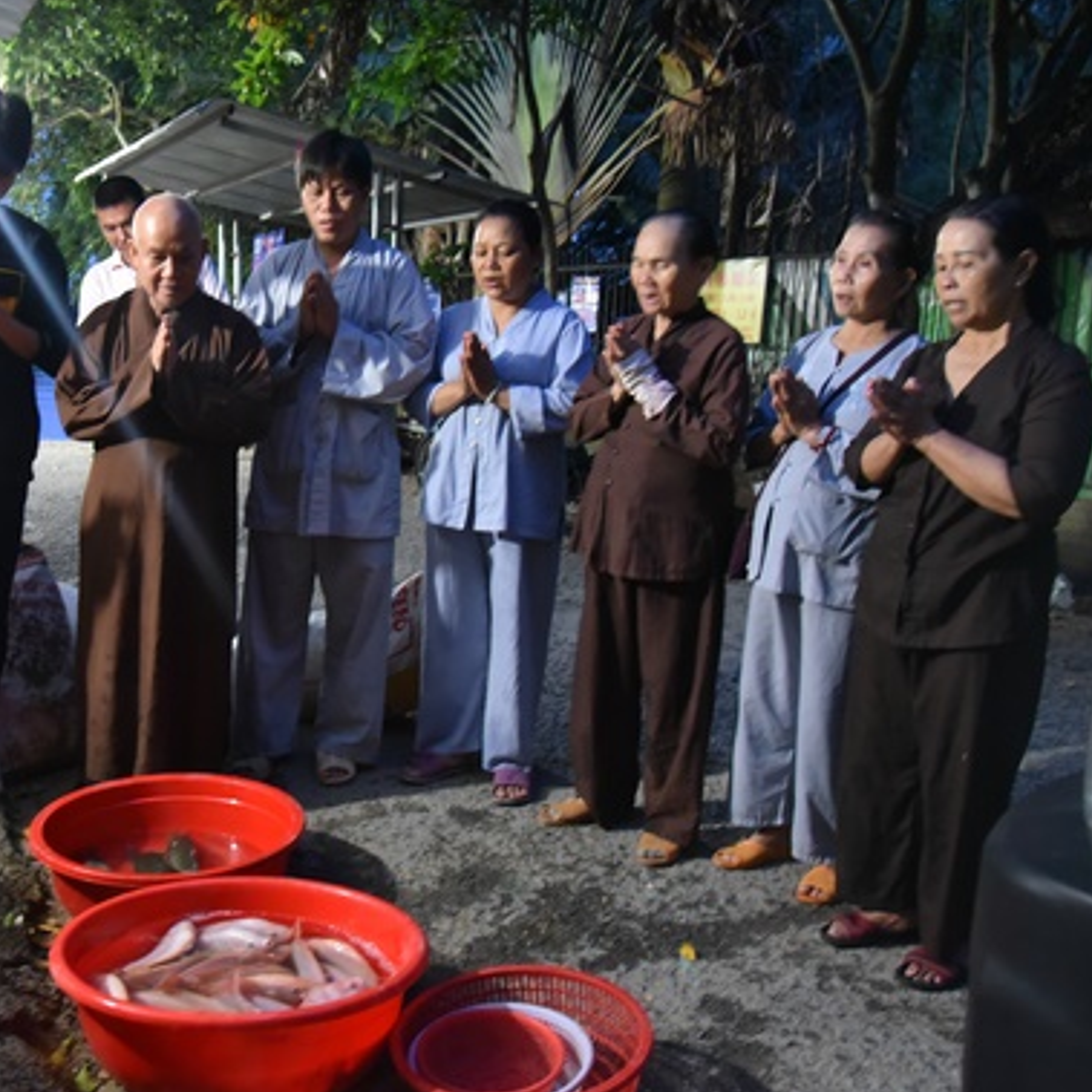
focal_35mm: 35
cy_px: 519
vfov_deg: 47.2
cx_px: 305
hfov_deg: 45.9
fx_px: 1249
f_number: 4
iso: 6400
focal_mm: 24
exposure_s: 1/8
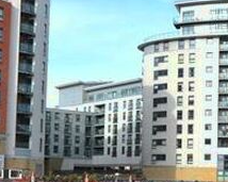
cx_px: 165
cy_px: 138
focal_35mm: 92
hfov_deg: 20.7
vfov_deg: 16.6
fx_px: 621
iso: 100
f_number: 7.1
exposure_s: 1/200
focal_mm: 20
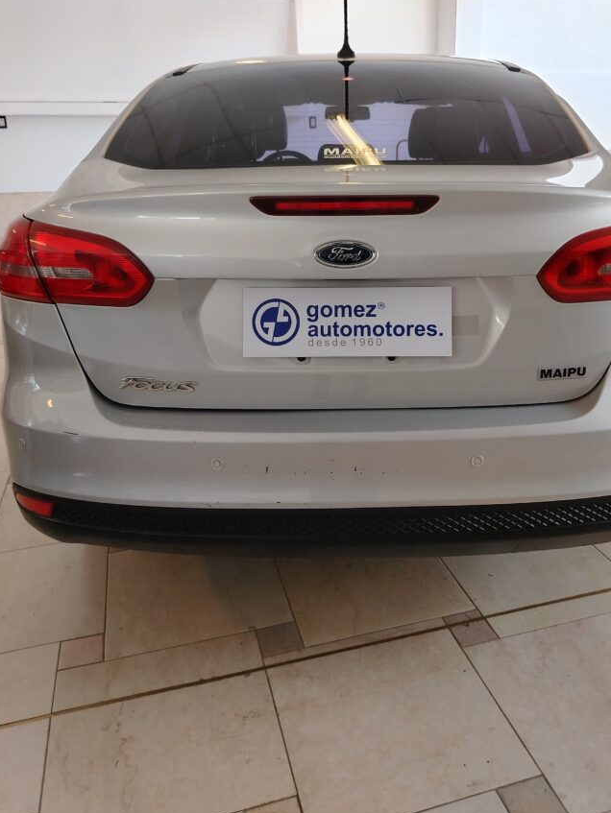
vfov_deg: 61.4
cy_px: 349
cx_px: 350
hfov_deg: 48.1
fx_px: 682
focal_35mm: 29
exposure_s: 1/50
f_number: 1.75
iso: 278
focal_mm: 5.25
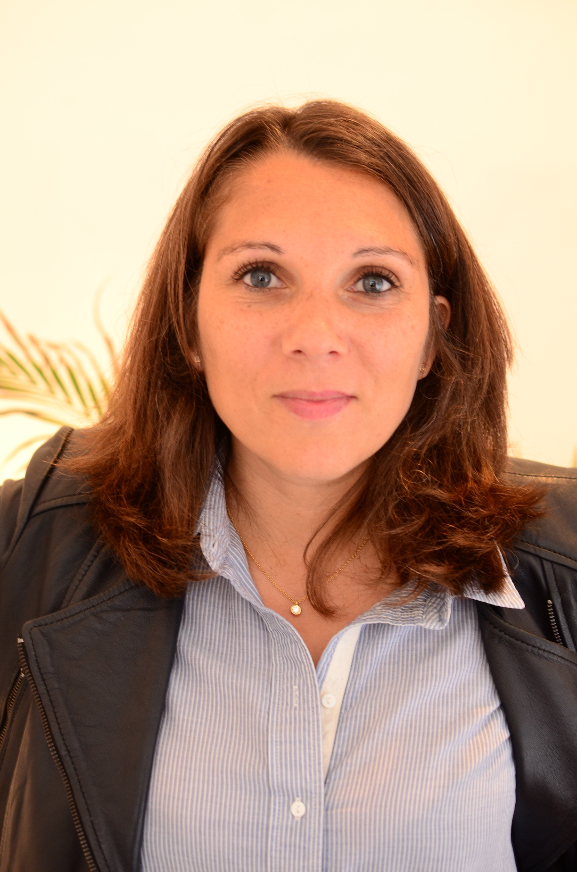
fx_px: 1268
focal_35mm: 52
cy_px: 436
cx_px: 288
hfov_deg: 25.6
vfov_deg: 37.9
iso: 640
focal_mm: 35
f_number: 3.5
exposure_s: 1/15
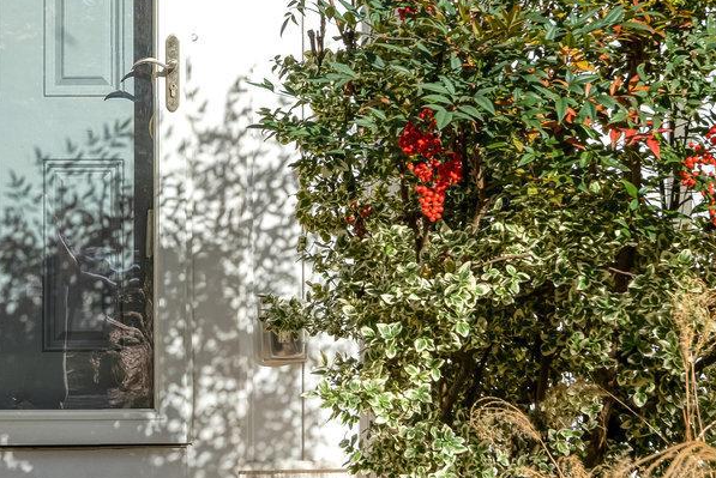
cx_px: 14
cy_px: 116
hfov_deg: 20.6
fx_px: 1911
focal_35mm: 96
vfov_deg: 14.2
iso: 400
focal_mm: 28
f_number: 8
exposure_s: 1/1250
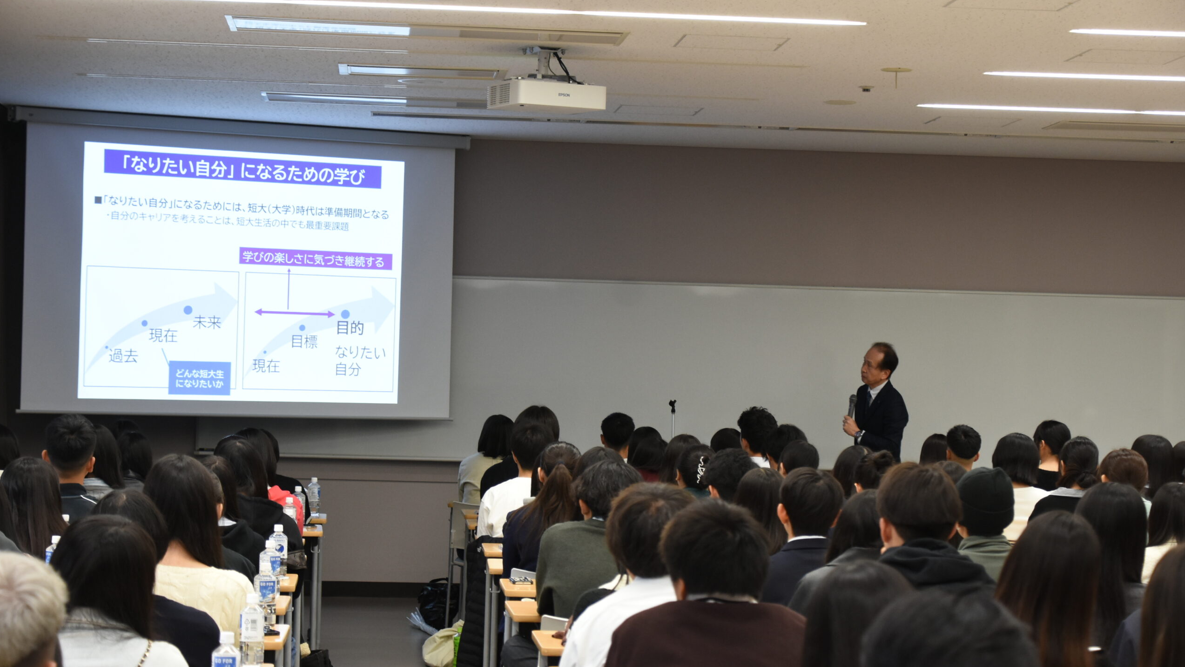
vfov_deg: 15.3
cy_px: 370
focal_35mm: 79
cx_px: 592
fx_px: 2482
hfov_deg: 26.9
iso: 1000
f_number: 4.8
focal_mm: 50
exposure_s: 1/80
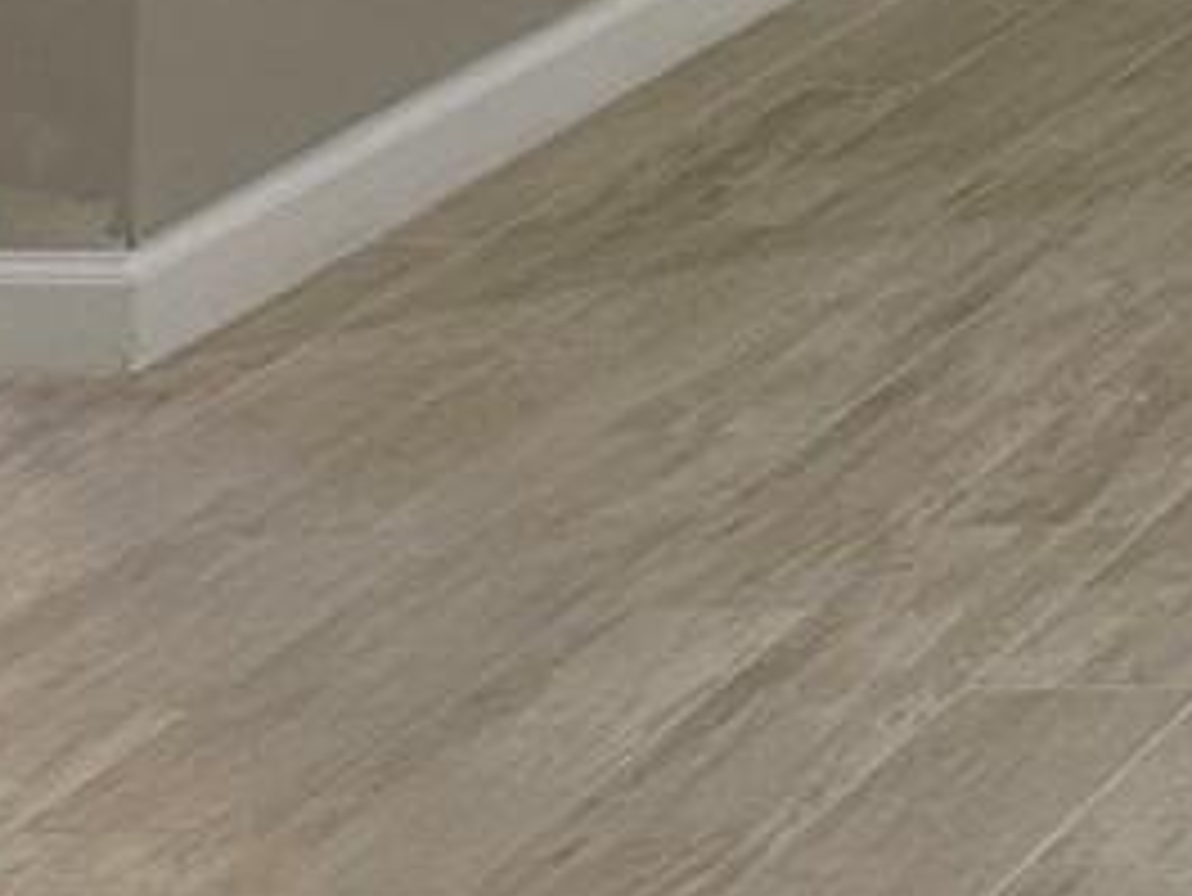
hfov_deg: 10.1
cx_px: 3540
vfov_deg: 8.5
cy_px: -1797
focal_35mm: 145
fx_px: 4995
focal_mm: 6.86
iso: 125
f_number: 1.78
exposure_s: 1/120
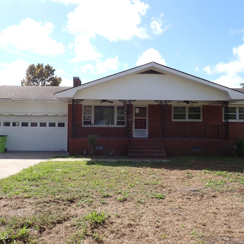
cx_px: 121
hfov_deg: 54.0
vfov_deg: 54.0
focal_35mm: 30
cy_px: 123
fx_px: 239
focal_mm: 4.5
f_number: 2.8
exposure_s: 1/800
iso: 100
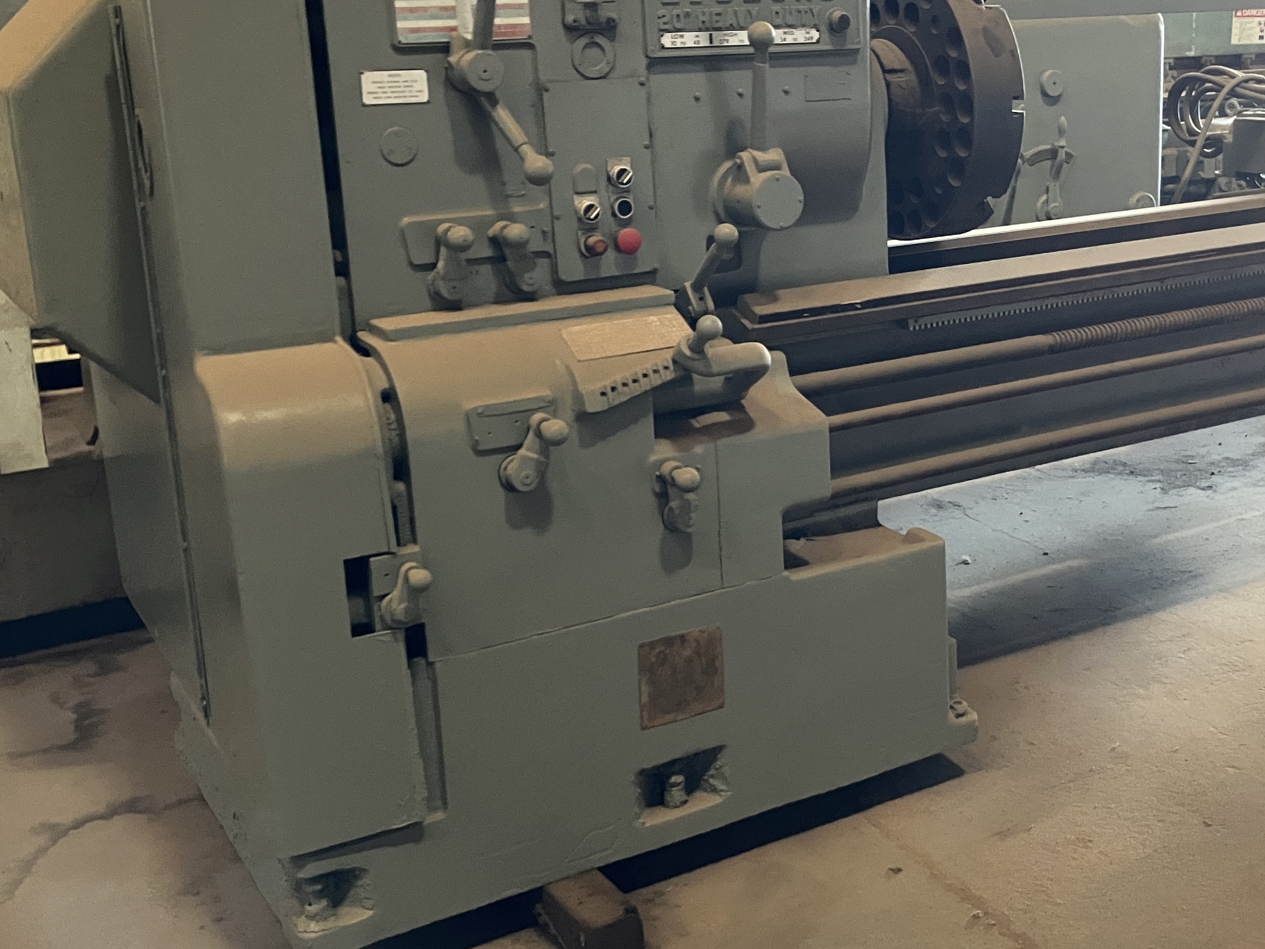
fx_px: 1645
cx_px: 949
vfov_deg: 32.1
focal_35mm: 45
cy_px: 380
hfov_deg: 40.9
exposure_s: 1/33
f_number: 1.8
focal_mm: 3.99
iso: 400
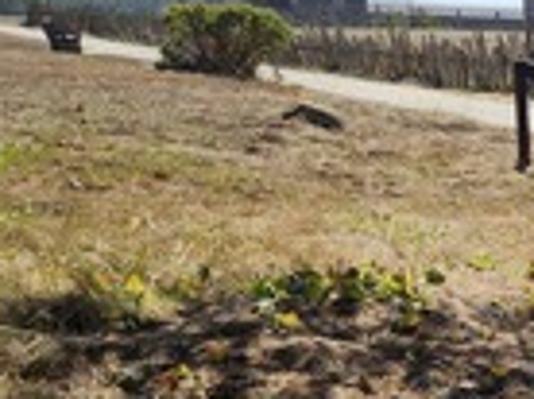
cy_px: 149
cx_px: 936
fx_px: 1463
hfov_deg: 17.2
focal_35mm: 95
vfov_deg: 15.5
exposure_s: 1/1311
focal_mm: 5.4
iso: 20
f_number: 1.8
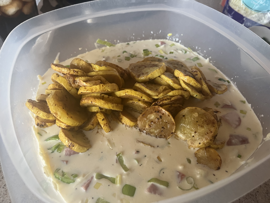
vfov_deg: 53.1
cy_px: 102
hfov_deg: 67.3
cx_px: 135
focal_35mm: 26
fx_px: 203
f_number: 1.5
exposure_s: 1/60
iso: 500
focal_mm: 5.7
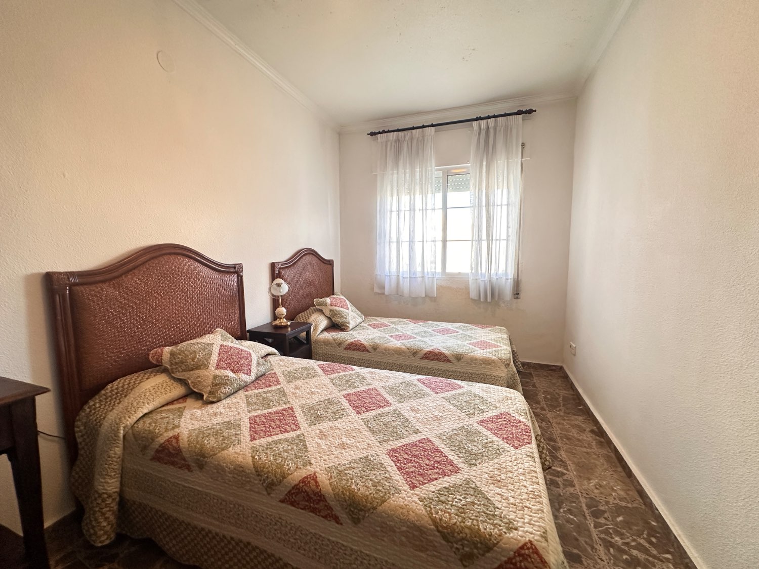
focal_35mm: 14
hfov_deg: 102.1
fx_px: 307
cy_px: 284
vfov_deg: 85.7
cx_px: 380
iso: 200
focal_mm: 2.22
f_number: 2.2
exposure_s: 1/50
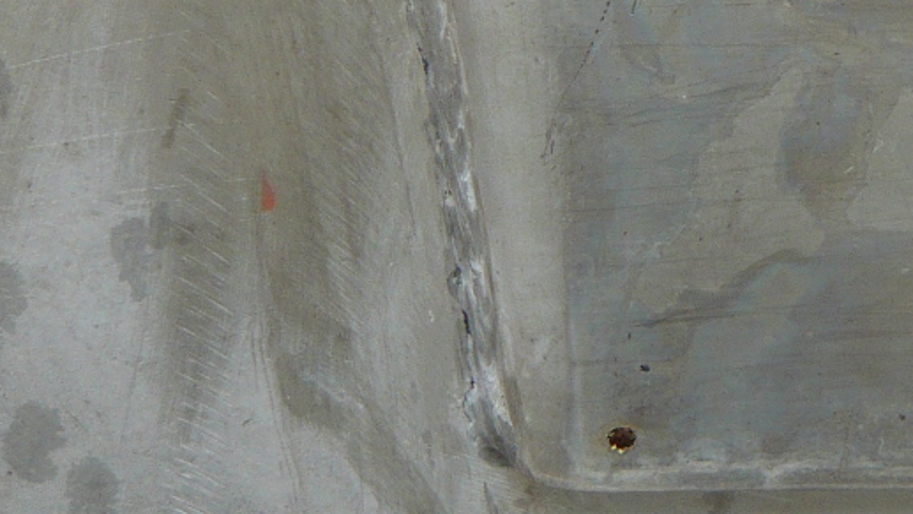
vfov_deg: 13.5
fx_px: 2155
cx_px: 1058
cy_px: 62
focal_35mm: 89
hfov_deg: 22.3
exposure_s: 1/160
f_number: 2.8
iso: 100
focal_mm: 4.6
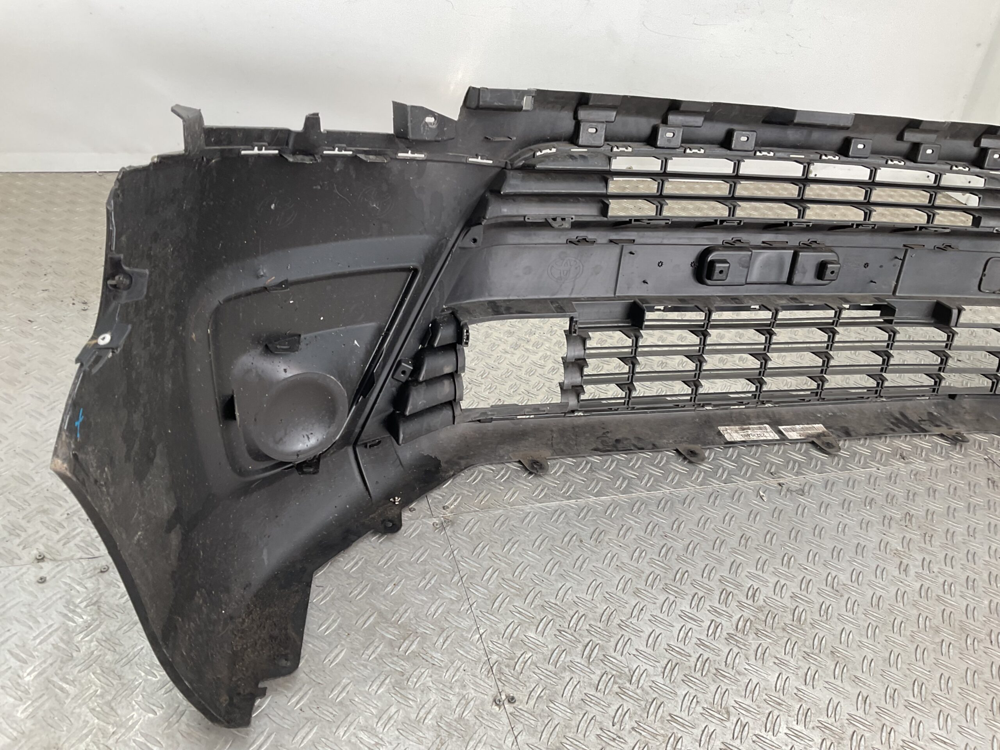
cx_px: 500
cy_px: 375
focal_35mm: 29
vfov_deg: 48.2
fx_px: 838
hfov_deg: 61.7
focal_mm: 3
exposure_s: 1/100
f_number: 1.8
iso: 25
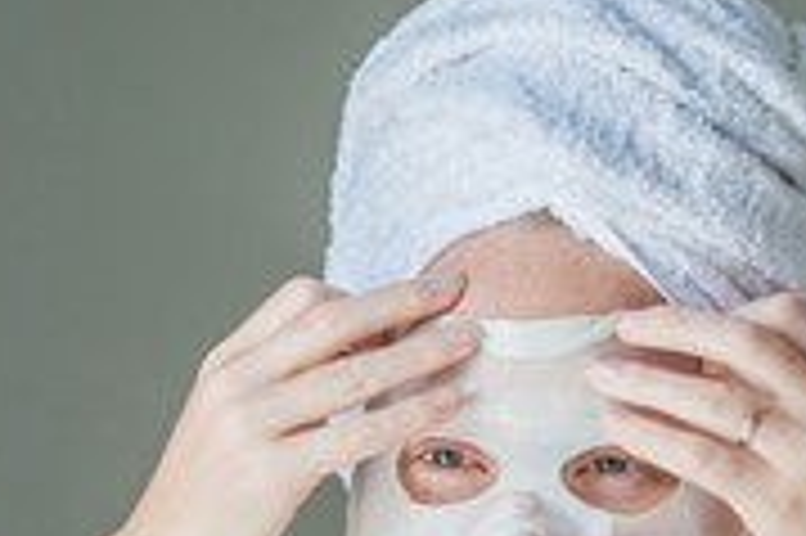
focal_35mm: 195
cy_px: 739
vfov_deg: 6.9
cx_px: 0
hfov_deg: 10.5
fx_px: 4362
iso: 160
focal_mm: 50
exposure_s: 1/500
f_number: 3.2
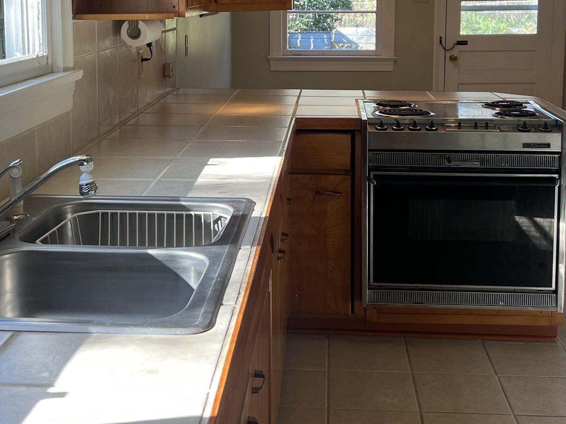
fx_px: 899
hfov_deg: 34.9
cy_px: 90
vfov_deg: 26.1
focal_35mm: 55
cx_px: 266
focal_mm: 5.7
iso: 50
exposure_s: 1/165
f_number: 1.5
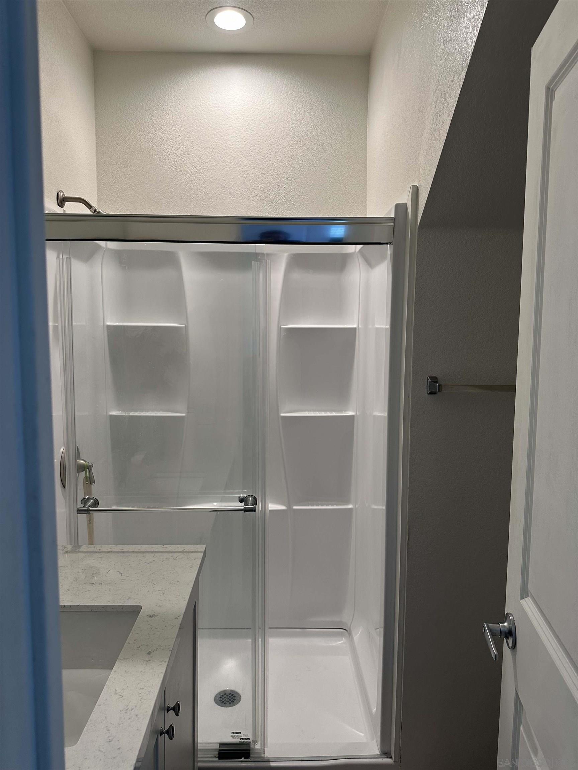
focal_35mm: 24
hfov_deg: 56.8
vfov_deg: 71.6
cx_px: 289
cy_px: 385
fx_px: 534
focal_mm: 6.86
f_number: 1.78
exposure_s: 1/120
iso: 160
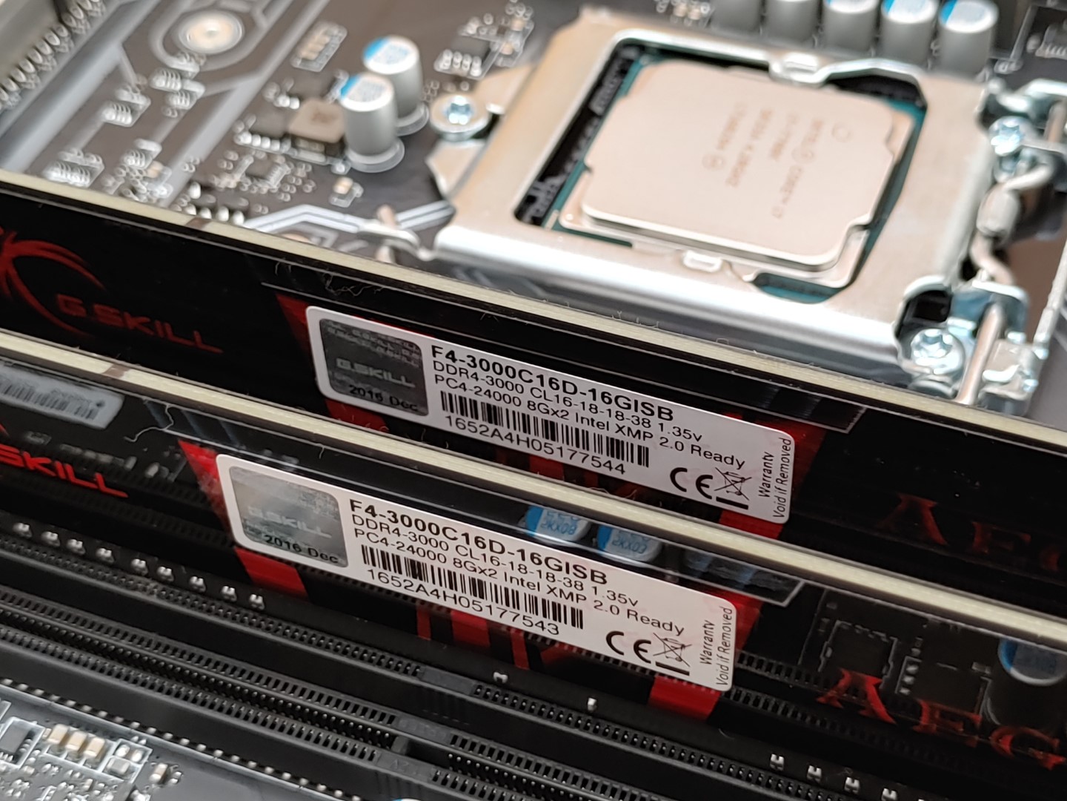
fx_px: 1757
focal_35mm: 57
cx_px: 534
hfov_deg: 33.8
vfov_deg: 25.7
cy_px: 400
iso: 100
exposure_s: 1/58
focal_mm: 4.36
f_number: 1.8
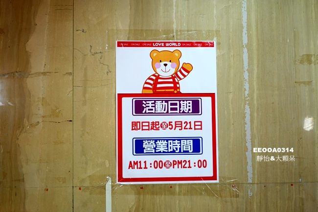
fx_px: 530
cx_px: 159
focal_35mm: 60
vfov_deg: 22.6
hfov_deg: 33.4
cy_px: 106
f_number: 3.2
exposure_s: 1/80
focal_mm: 22.18
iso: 125
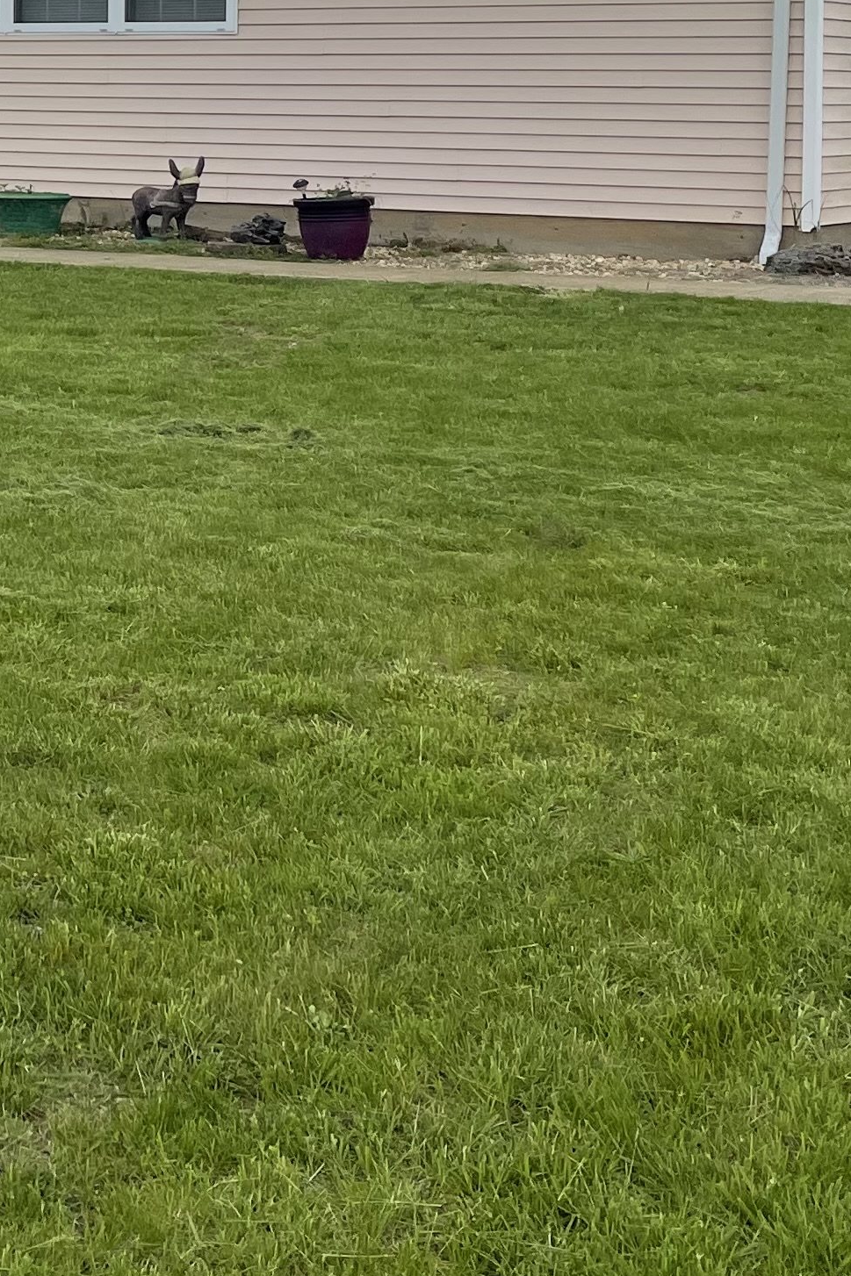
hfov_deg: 17.1
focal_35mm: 75
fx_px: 2660
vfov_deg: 26.0
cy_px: 99
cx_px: -241
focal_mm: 4.2
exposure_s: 1/4292
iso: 32
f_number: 1.6
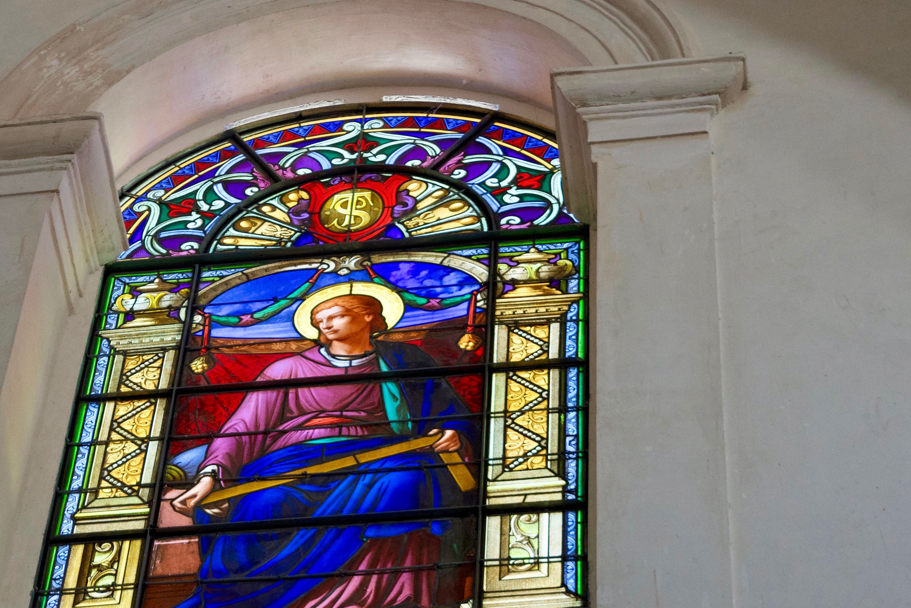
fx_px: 3441
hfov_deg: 15.1
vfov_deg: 10.1
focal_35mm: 136
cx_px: 303
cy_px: 311
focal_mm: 52
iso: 800
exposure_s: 1/125
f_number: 5.6
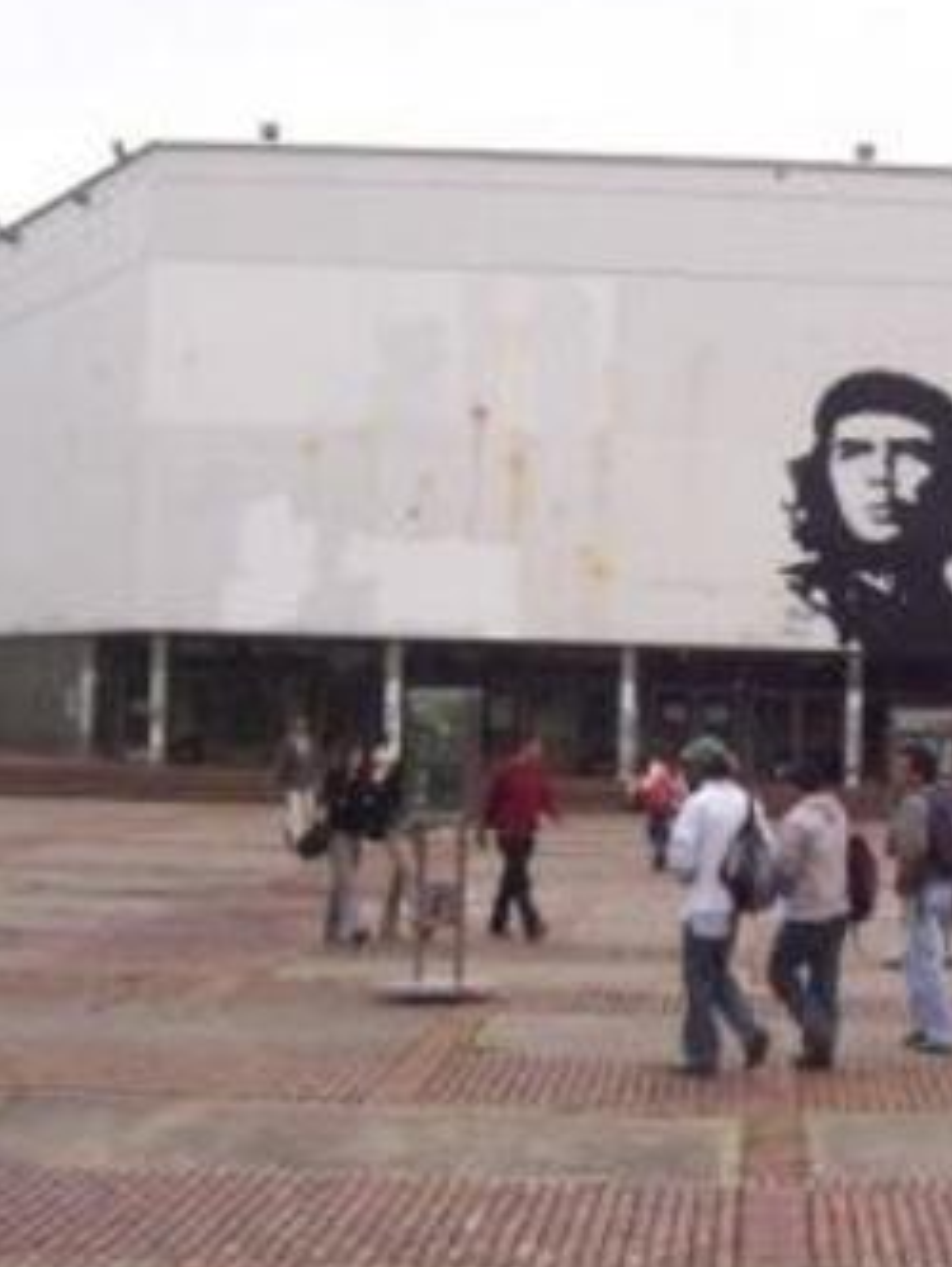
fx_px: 2529
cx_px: 901
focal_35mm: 69
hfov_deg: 20.8
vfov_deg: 28.1
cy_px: 677
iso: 80
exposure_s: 1/640
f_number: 4.8
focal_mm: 6
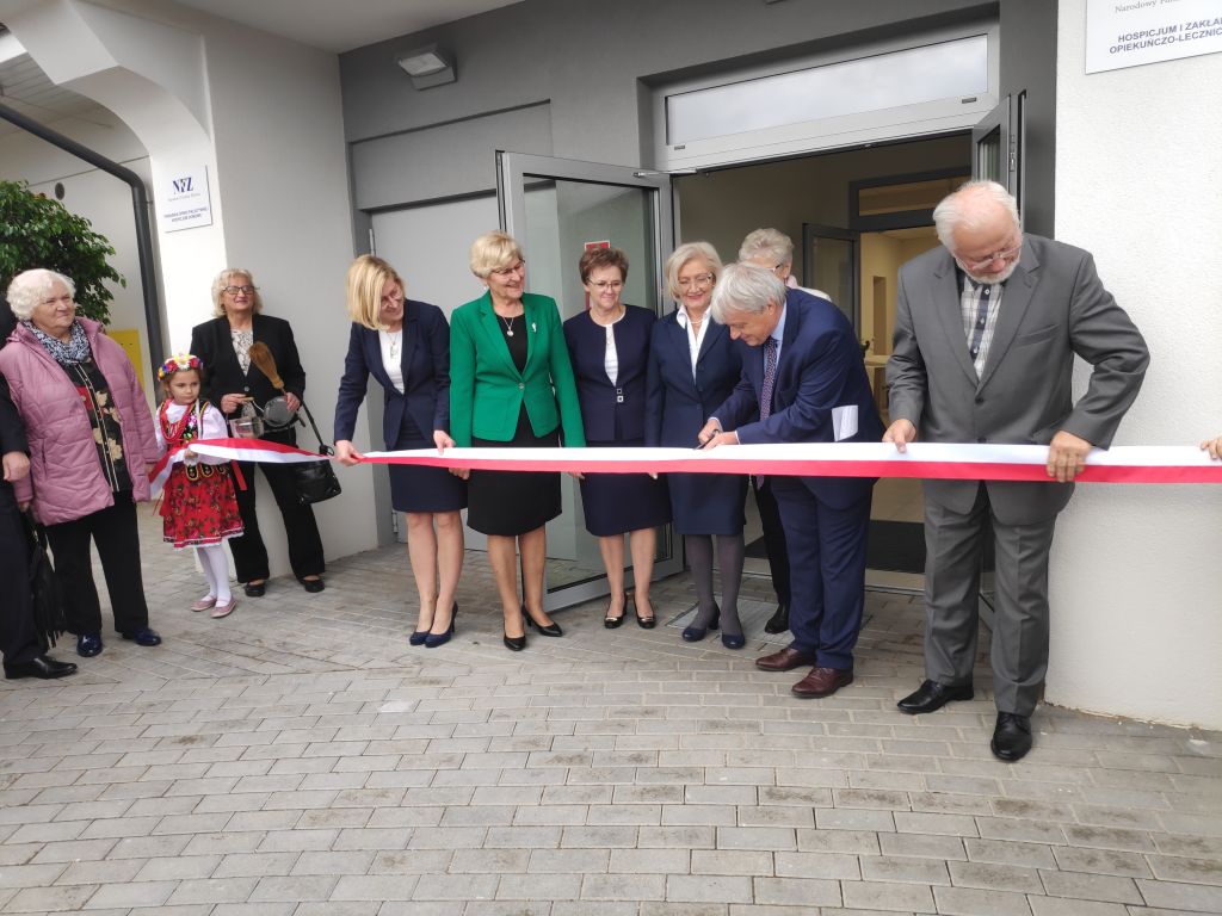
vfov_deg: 66.0
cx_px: 611
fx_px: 706
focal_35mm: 20
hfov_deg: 81.7
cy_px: 458
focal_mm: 3.94
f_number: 1.9
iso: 100
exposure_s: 1/102
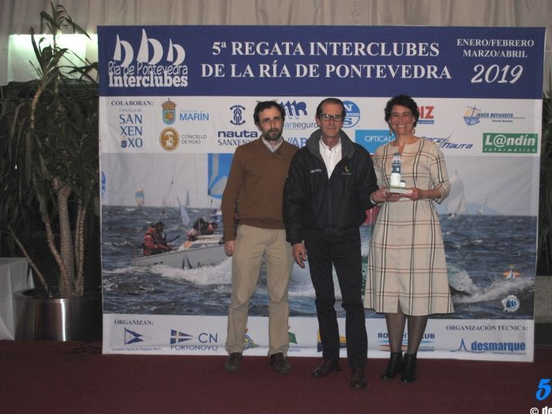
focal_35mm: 43
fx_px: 686
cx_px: 309
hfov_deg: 43.8
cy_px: 211
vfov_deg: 33.6
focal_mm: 26
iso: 200
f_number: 4.2
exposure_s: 1/60
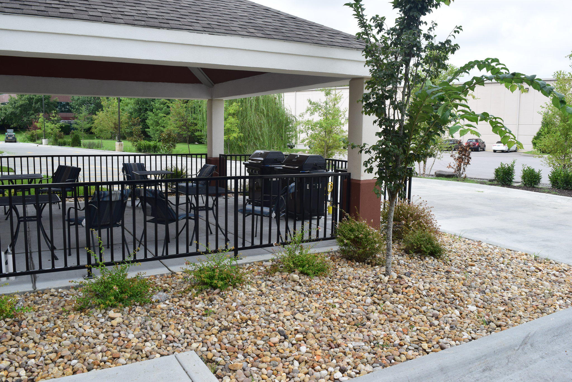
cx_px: 286
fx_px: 477
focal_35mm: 30
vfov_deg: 43.6
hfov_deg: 61.9
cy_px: 191
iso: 400
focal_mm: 20
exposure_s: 1/320
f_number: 10
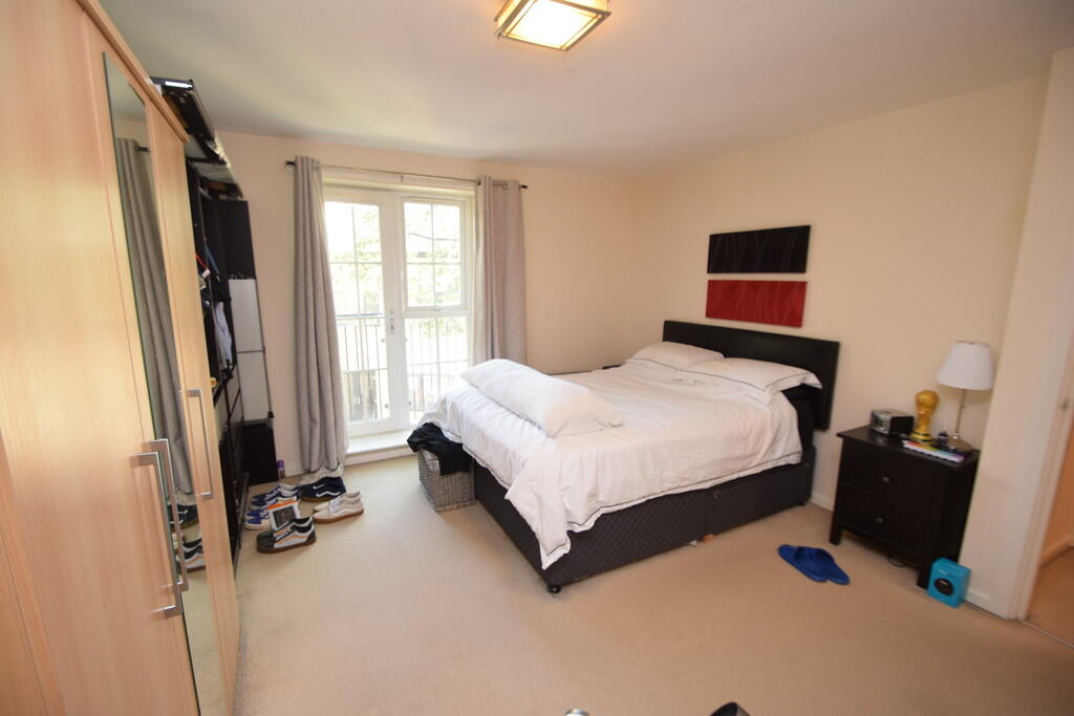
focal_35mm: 15
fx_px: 448
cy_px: 358
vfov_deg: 77.3
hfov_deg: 100.4
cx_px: 537
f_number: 3.5
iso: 800
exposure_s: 1/60
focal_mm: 10
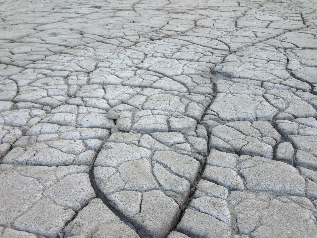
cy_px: 119
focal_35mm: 35
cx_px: 158
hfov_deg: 52.6
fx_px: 321
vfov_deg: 40.7
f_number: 2.4
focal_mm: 4.28
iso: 50
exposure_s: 1/194
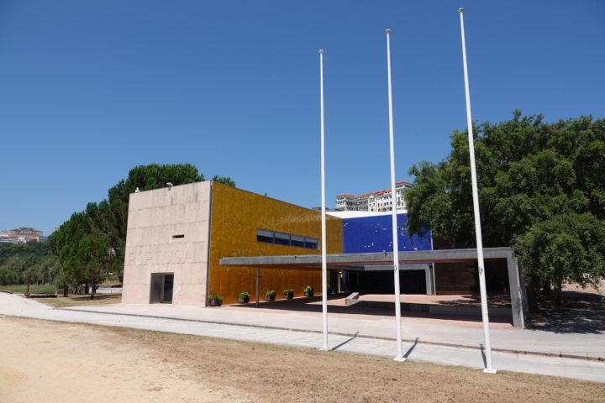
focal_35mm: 24
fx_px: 403
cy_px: 202
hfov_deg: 73.7
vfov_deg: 53.1
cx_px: 302
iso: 100
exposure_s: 1/1000
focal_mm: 8.8
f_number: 4.5
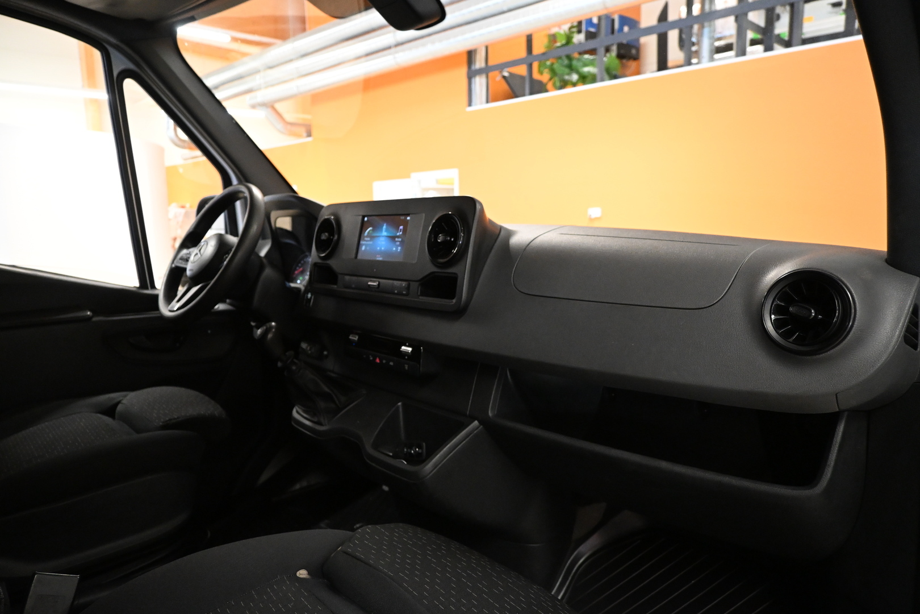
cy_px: 307
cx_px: 460
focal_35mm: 24
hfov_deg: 73.7
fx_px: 613
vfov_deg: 53.1
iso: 3600
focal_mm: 16
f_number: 3.5
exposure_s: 1/60
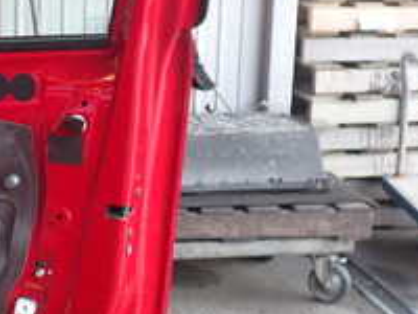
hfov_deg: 21.3
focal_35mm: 90
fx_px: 1087
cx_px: 40
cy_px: 126
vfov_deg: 16.4
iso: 125
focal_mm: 5.4
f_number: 2.3
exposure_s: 1/60
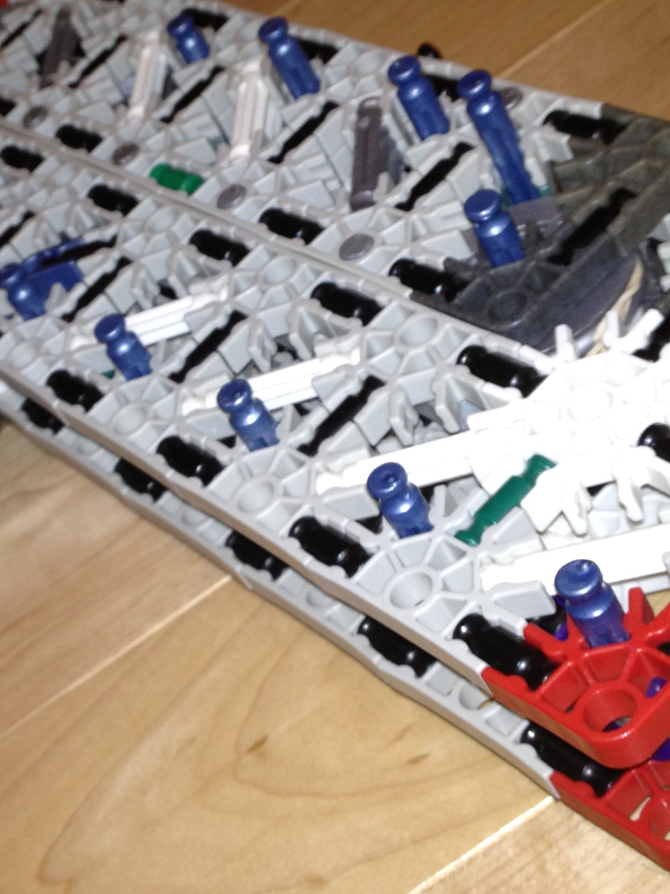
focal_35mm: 76
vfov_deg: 25.7
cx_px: 122
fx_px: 1962
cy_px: 451
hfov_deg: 19.2
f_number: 2.4
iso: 64
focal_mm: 4.28
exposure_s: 1/24
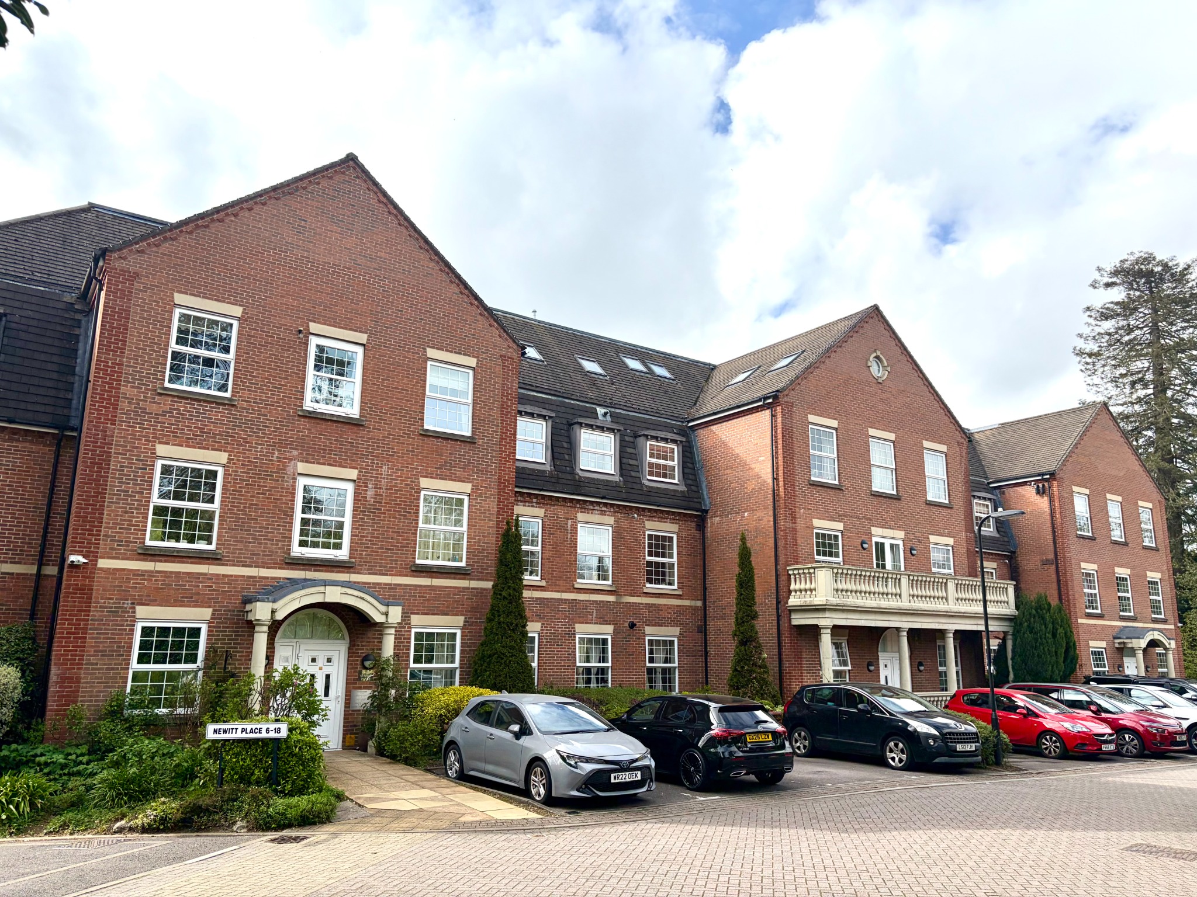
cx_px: 598
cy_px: 448
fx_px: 899
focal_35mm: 26
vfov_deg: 53.1
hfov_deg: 67.3
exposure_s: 1/4950
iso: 50
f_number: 1.6
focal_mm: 5.96
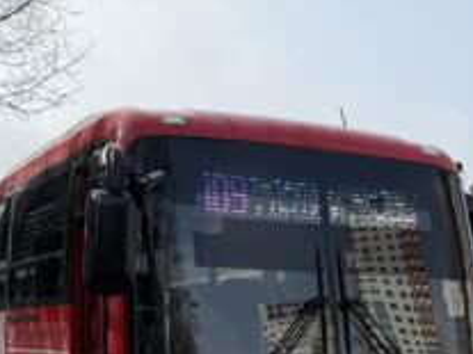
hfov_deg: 24.2
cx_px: 343
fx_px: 1093
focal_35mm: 80
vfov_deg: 17.5
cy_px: 439
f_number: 1.78
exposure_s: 1/3145
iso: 80
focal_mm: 6.76
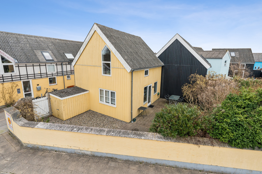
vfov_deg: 73.7
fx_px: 116
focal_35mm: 16
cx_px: 131
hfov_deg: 96.7
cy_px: 87
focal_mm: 16
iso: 800
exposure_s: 1/320
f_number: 10
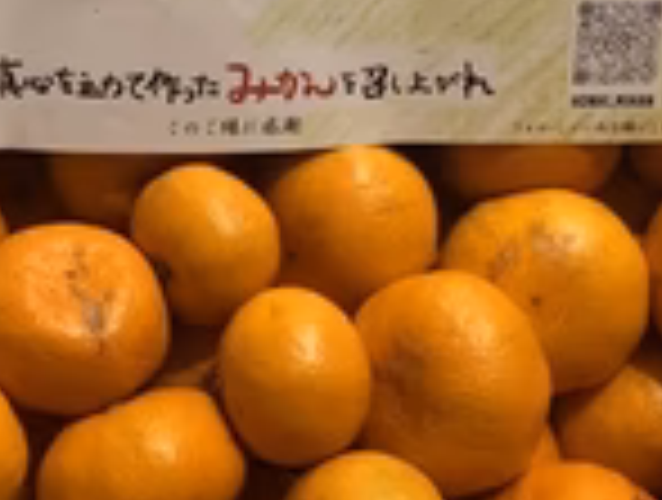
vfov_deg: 19.5
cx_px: 171
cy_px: 207
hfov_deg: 25.3
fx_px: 1457
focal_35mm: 76
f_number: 1.8
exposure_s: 1/7
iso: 80
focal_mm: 3.99
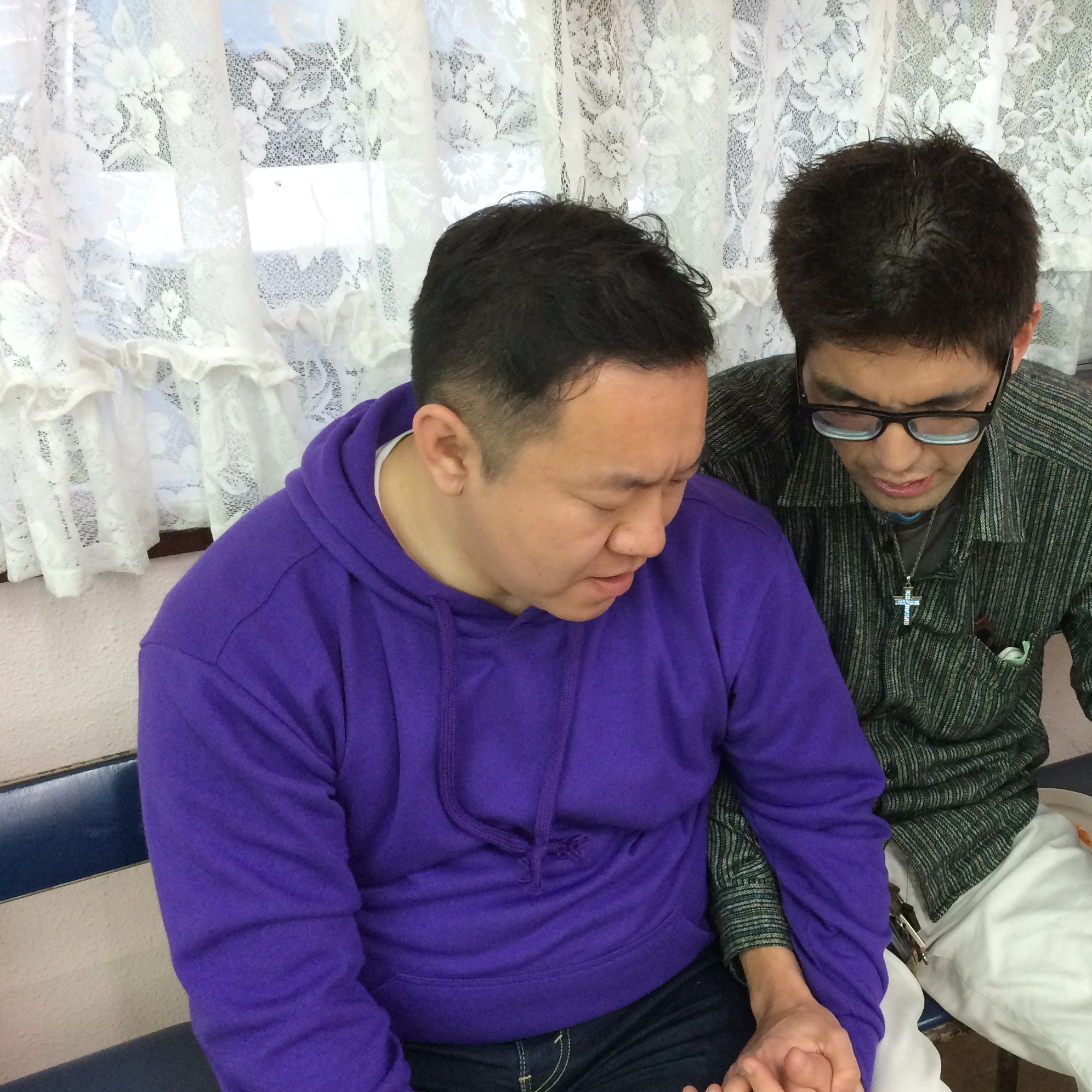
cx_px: 877
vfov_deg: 39.9
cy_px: 633
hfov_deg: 38.5
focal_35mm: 42
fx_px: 1499
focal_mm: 4.15
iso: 100
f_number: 2.2
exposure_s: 1/30
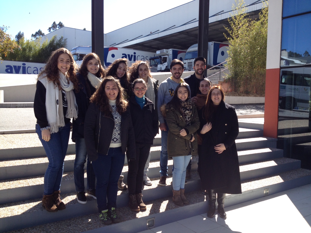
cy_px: 116
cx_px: 156
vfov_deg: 40.7
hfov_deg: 52.6
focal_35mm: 35
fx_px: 314
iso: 50
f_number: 2.4
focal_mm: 4.28
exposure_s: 1/627
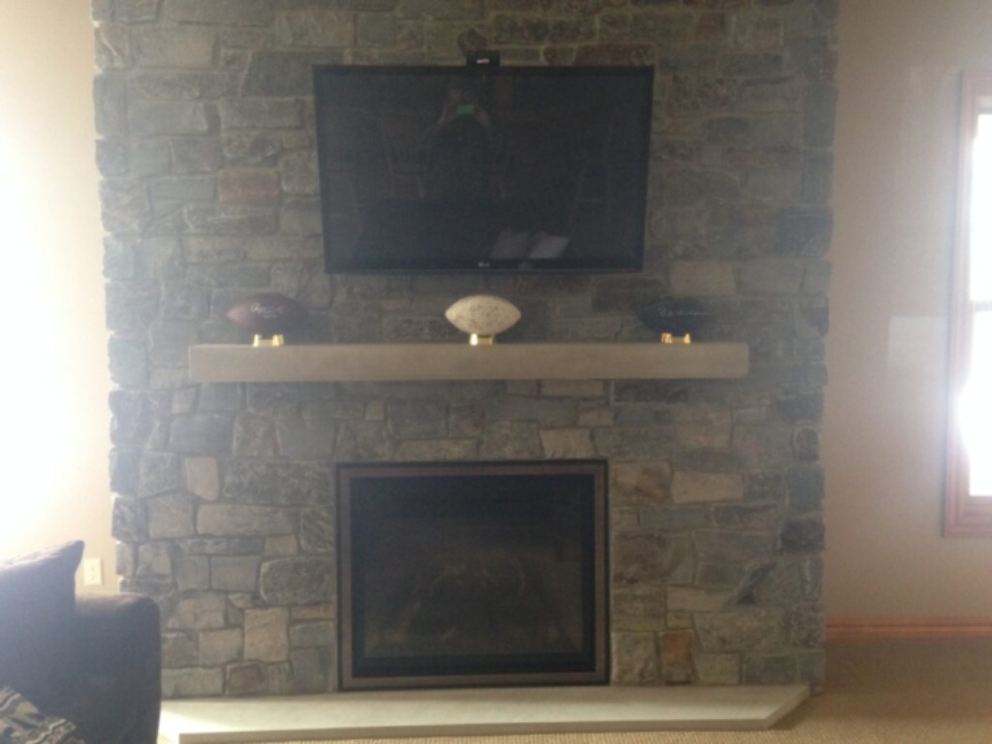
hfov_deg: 55.4
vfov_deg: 42.9
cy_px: 372
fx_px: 946
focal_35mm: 33
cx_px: 496
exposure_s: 1/20
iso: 250
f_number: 2.4
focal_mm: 4.12
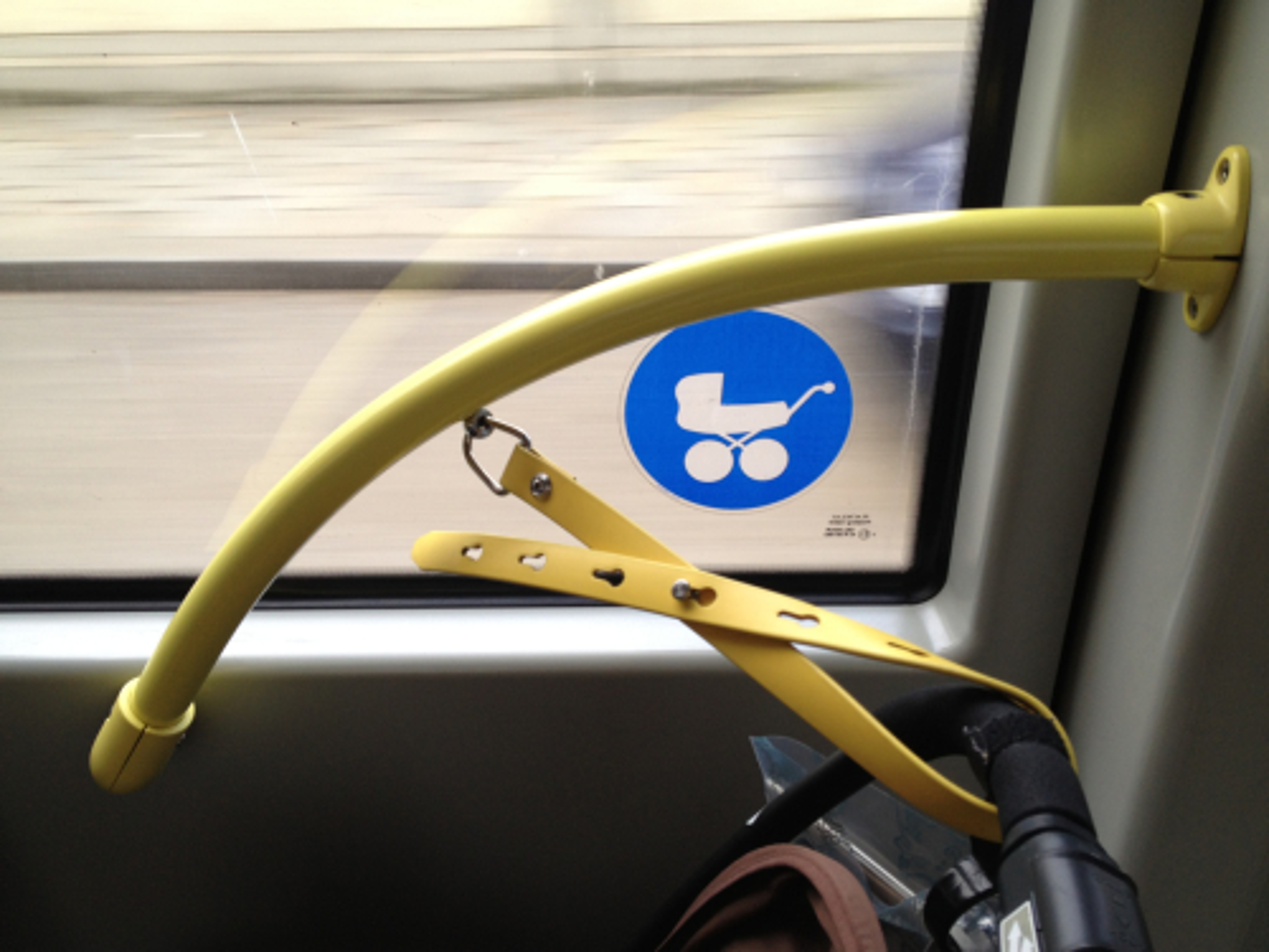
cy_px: 476
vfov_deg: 40.7
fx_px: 1283
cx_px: 634
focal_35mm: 35
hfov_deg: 52.6
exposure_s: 1/30
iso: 50
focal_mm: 4.28
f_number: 2.4
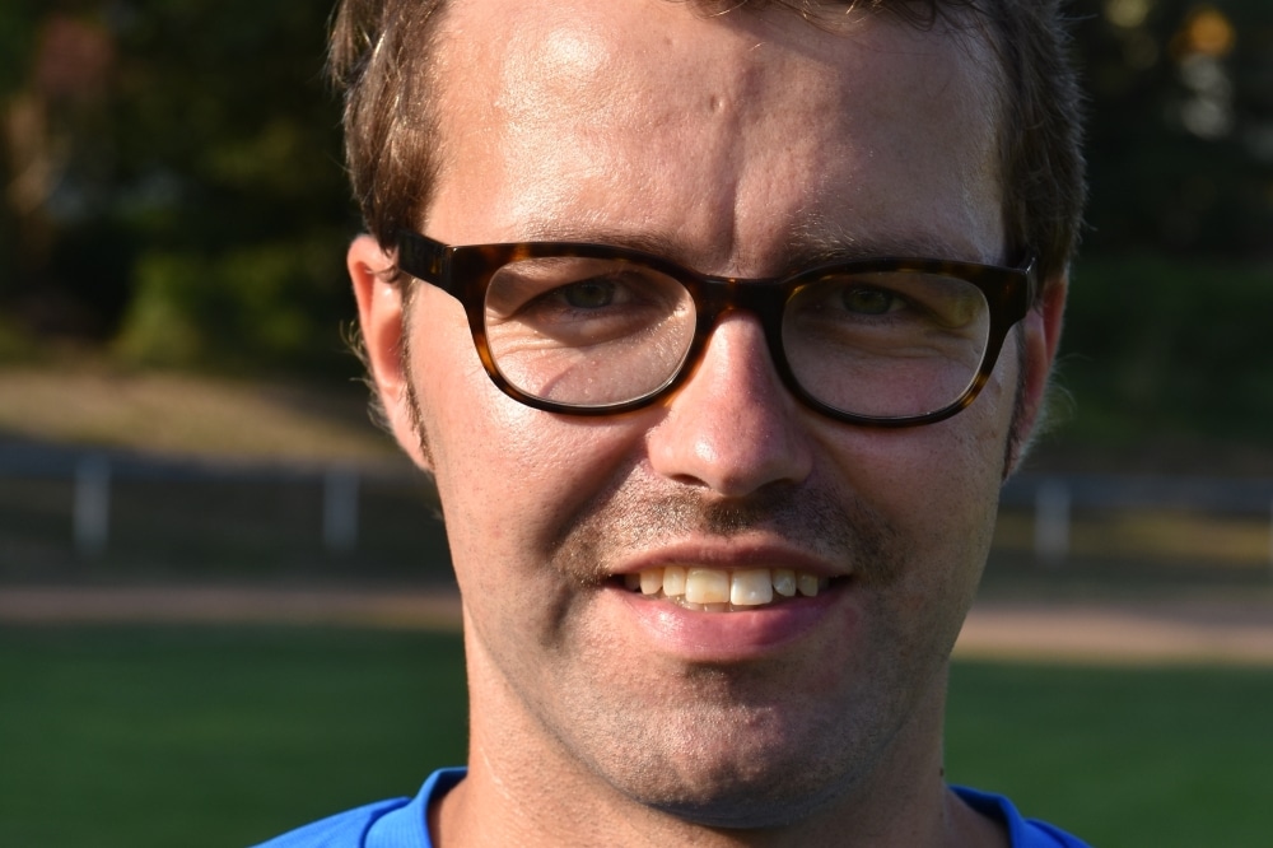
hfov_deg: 19.5
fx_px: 3711
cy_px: 424
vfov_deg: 13.0
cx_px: 636
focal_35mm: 105
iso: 200
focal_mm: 70
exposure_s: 1/400
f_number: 7.1
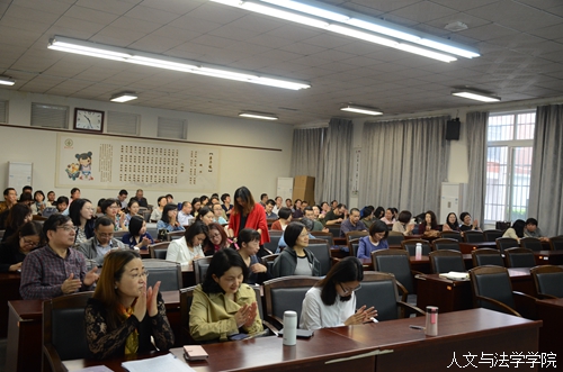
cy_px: 186
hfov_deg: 53.2
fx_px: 562
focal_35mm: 36
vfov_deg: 36.7
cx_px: 282
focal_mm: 24
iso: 1000
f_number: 3.8
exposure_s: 1/80
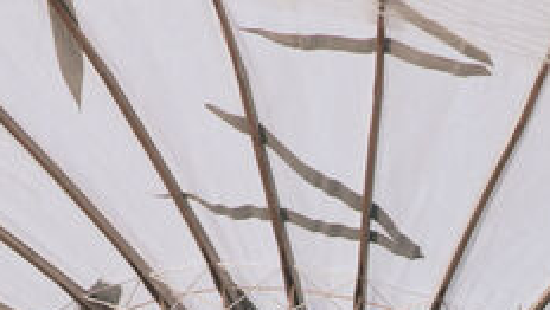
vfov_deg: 1.1
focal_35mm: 1082
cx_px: 638
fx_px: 15794
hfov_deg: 2.0
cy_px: 871
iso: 320
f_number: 5
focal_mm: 200
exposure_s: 1/200
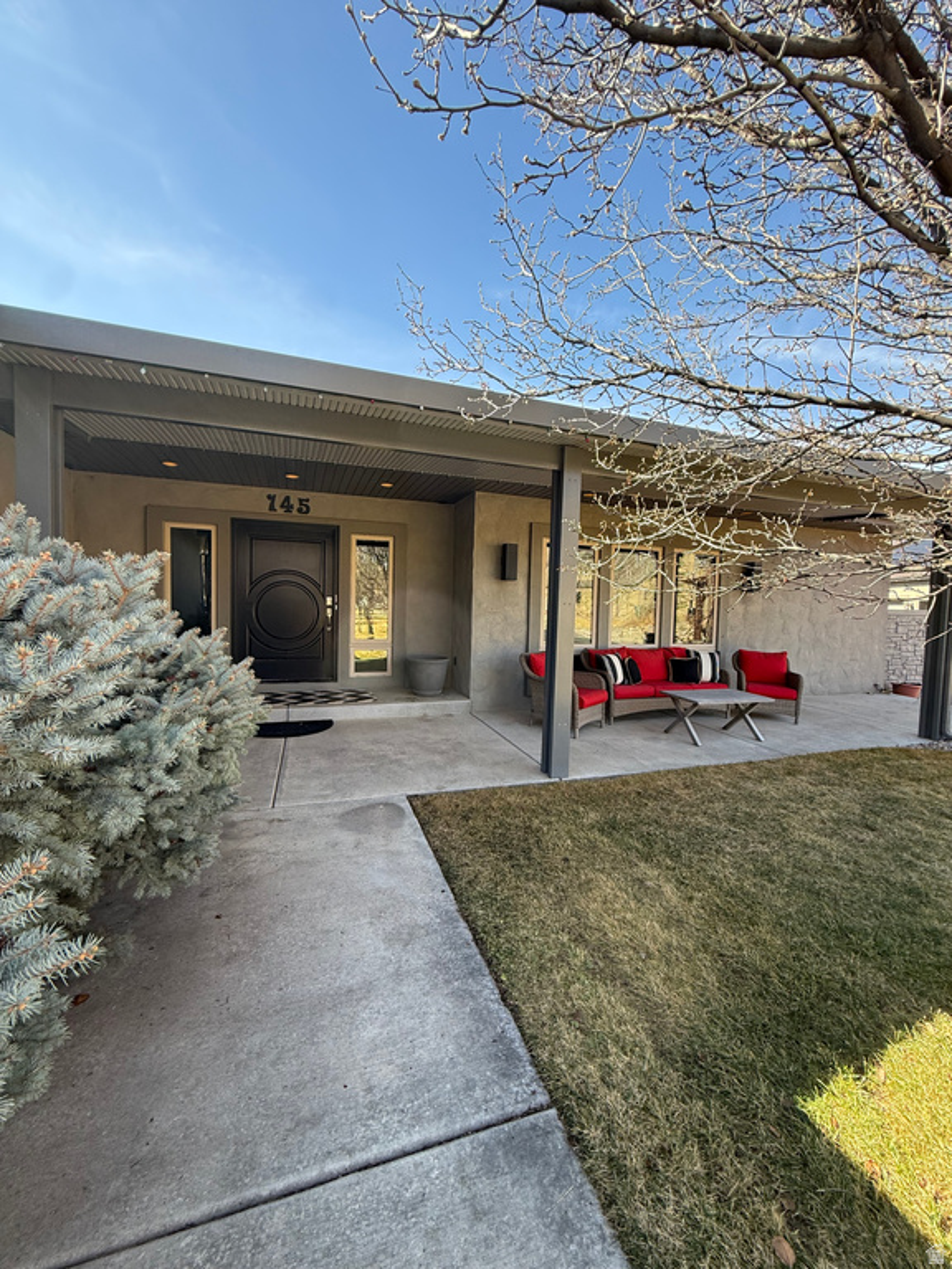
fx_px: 513
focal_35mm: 14
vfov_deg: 102.1
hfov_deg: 85.7
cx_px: 476
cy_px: 634
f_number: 2.2
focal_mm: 2.22
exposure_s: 1/256
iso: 64
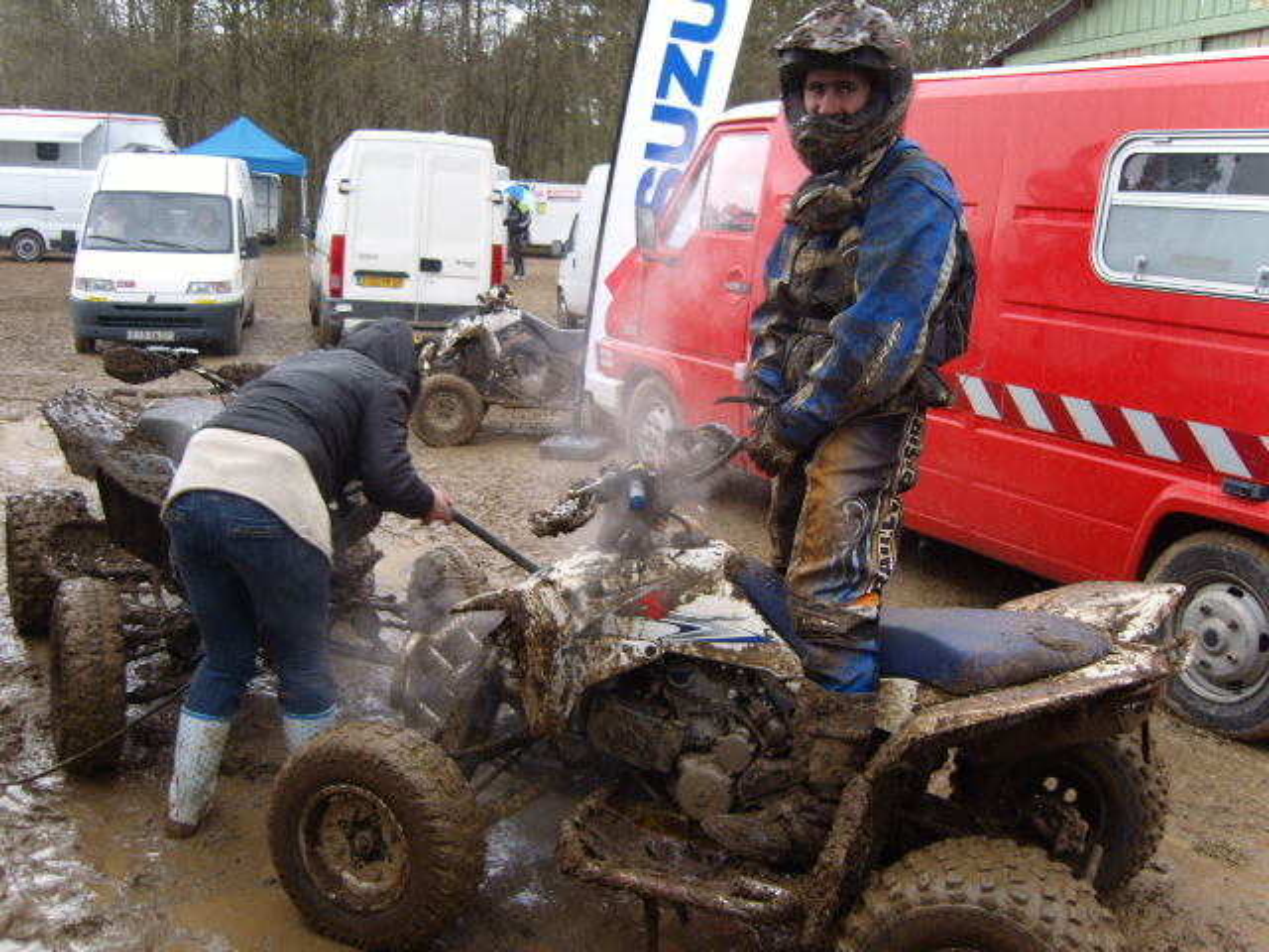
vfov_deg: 40.7
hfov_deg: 52.6
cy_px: 476
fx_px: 1283
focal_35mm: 35
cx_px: 634
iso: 80
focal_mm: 7.4
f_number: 2.8
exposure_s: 1/60
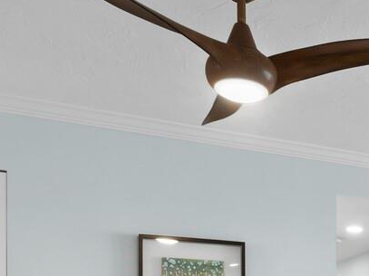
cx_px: 428
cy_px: 364
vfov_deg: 23.3
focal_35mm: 55
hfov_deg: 30.4
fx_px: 586
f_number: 11
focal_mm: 7
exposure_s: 1.3
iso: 200
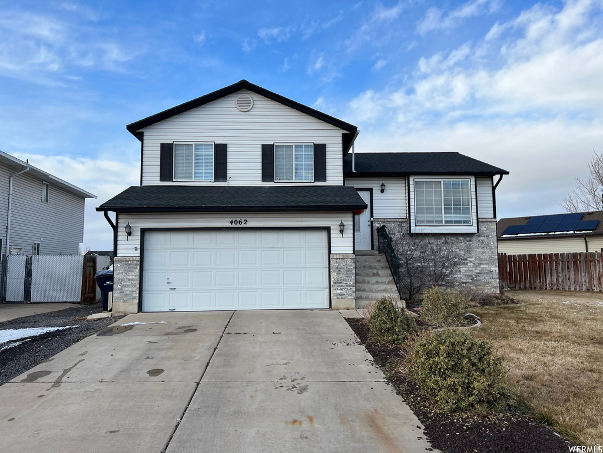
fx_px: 453
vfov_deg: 53.1
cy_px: 226
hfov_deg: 67.3
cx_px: 302
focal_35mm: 26
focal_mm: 5.7
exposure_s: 1/1597
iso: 50
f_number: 1.5
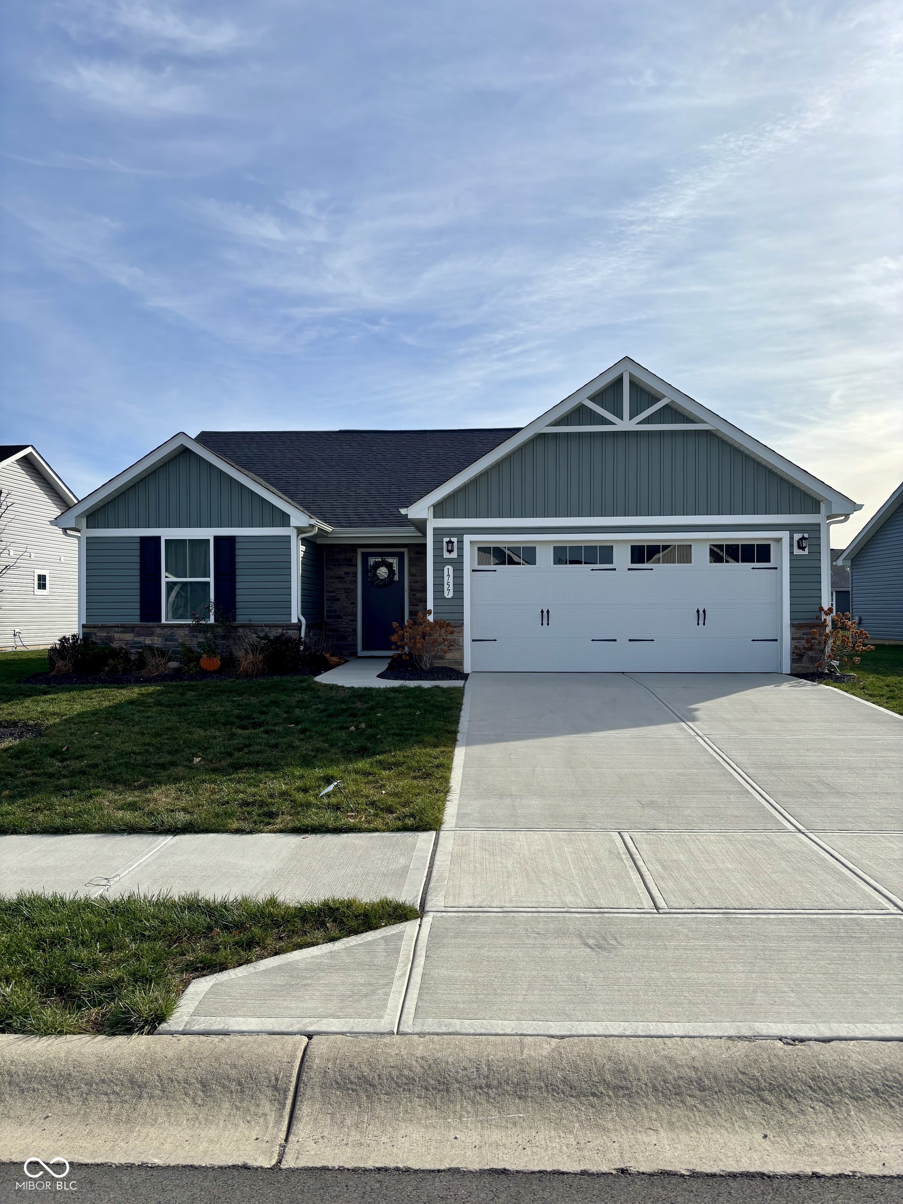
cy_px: 602
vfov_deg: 67.3
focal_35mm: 26
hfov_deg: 53.1
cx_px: 452
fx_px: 904
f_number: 1.6
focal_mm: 5.96
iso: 50
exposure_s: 1/5952
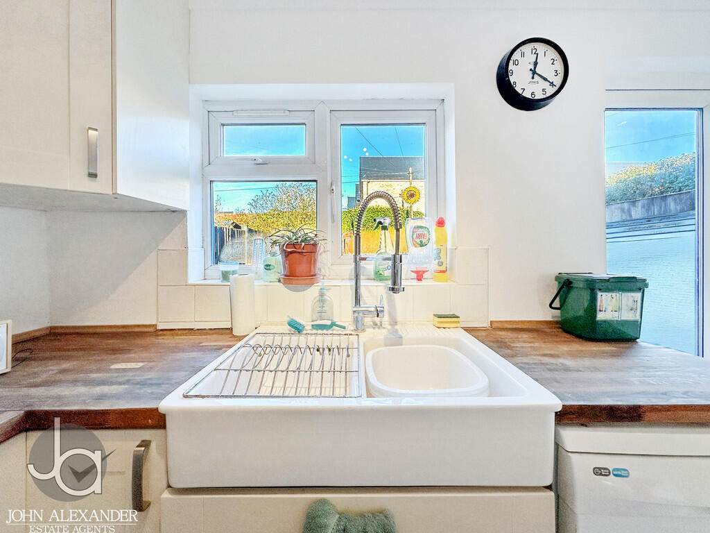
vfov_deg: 85.7
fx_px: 287
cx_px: 355
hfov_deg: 102.1
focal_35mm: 14
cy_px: 266
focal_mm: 2.22
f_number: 2.2
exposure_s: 1/150
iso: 40
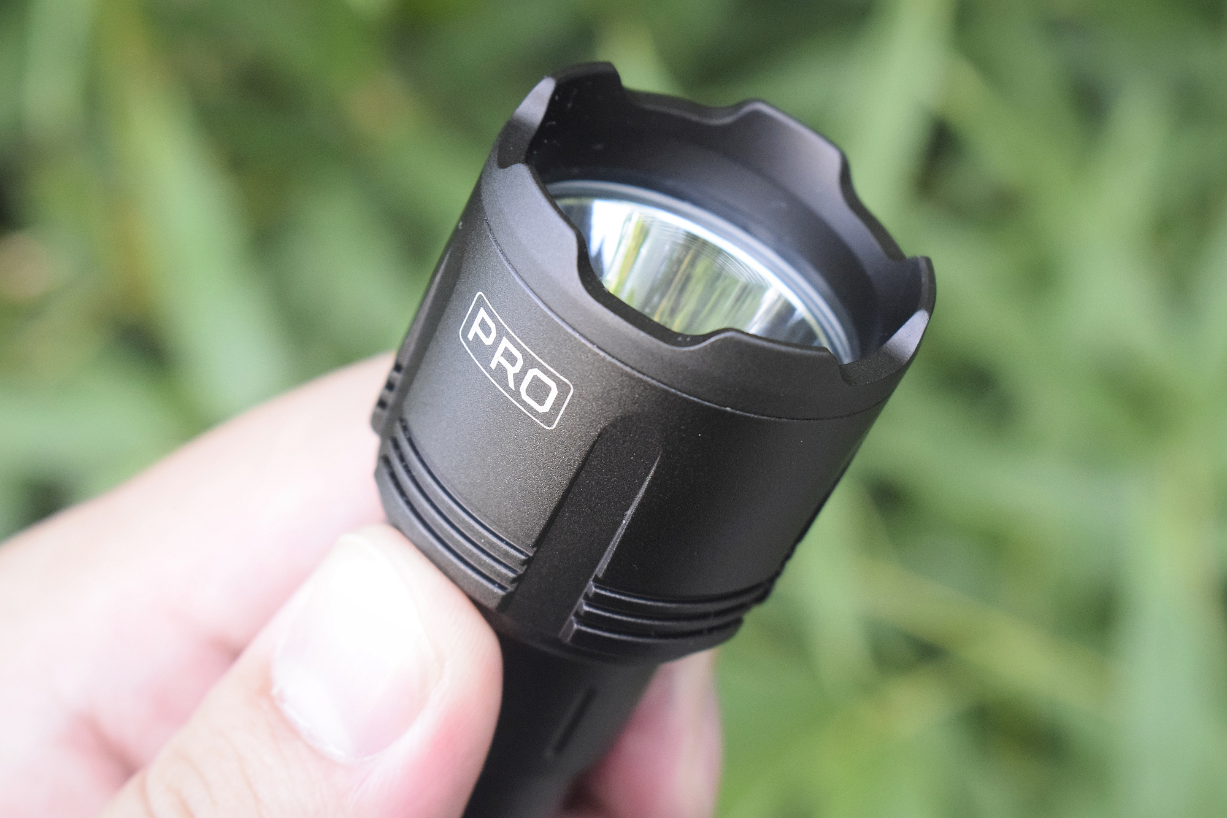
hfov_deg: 24.6
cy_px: 409
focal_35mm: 82
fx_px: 2811
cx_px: 614
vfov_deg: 16.6
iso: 3200
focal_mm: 55
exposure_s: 1/250
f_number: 9
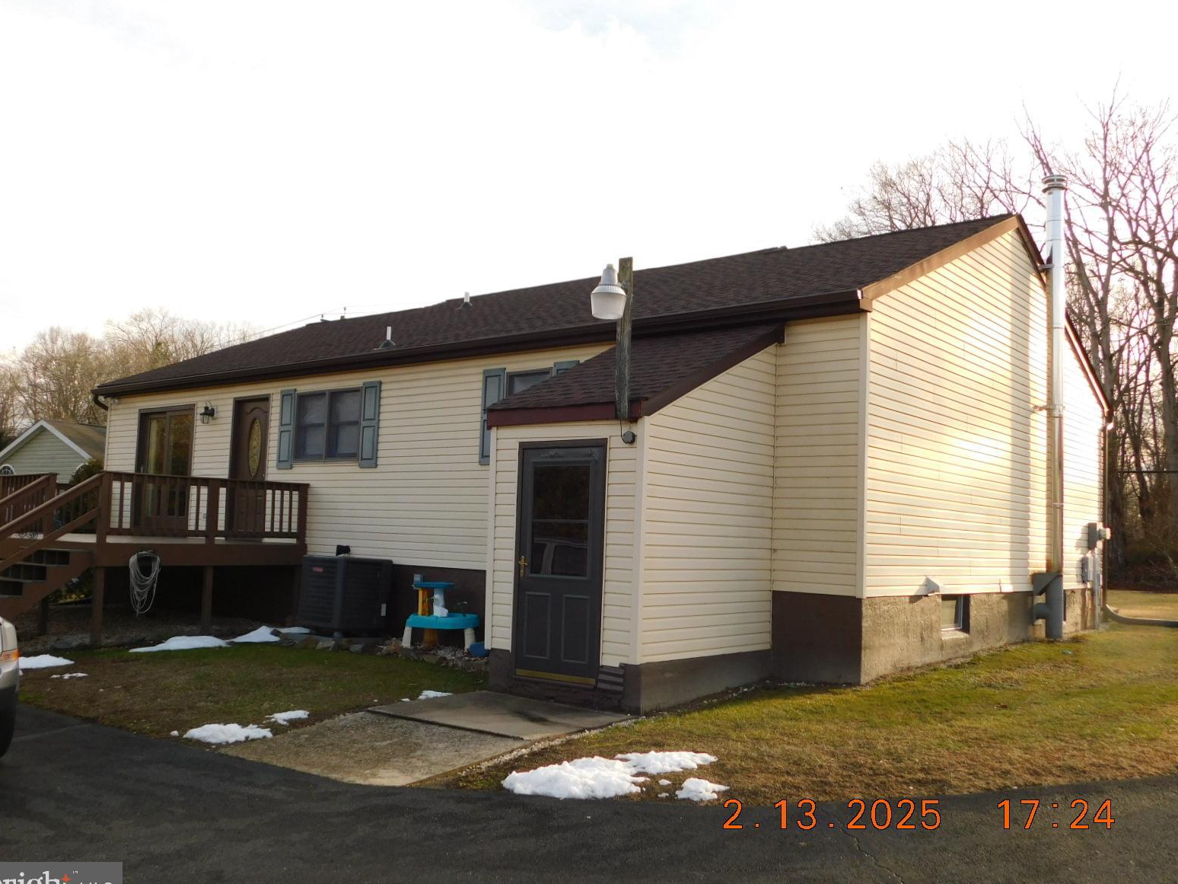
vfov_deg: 45.4
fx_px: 1055
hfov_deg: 58.3
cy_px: 454
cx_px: 583
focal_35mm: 31
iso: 125
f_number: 3.2
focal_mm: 5.3
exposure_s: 1/400
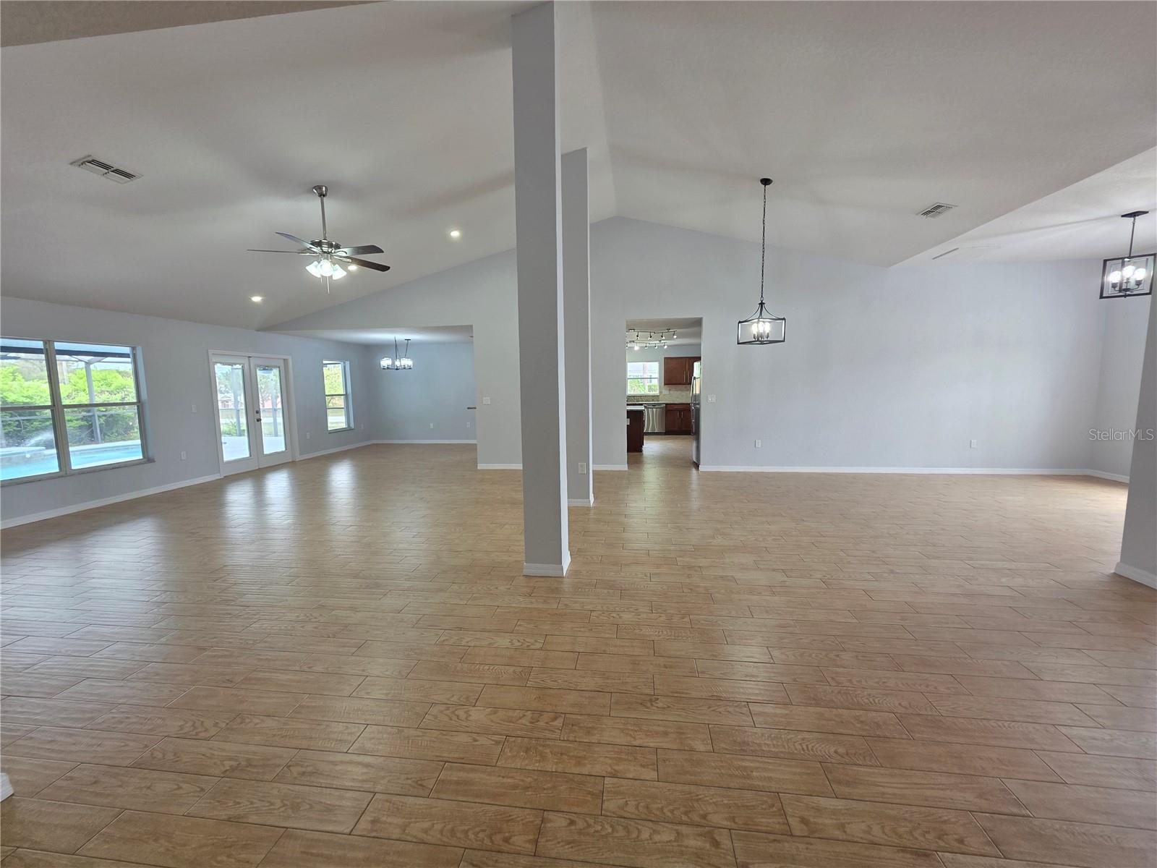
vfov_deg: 89.9
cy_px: 434
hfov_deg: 106.2
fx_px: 435
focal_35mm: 13
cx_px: 578
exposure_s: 1/120
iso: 125
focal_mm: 2.2
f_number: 1.9
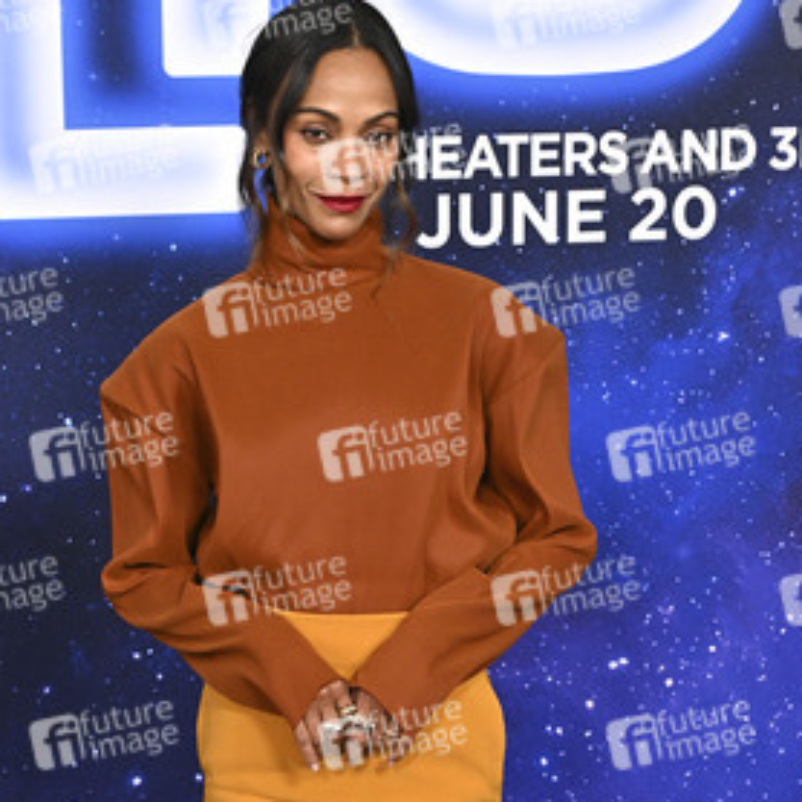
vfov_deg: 23.7
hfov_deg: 23.6
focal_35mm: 73
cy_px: 375
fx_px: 1913
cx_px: 316
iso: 1600
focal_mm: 53
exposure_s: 1/320
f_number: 5.6
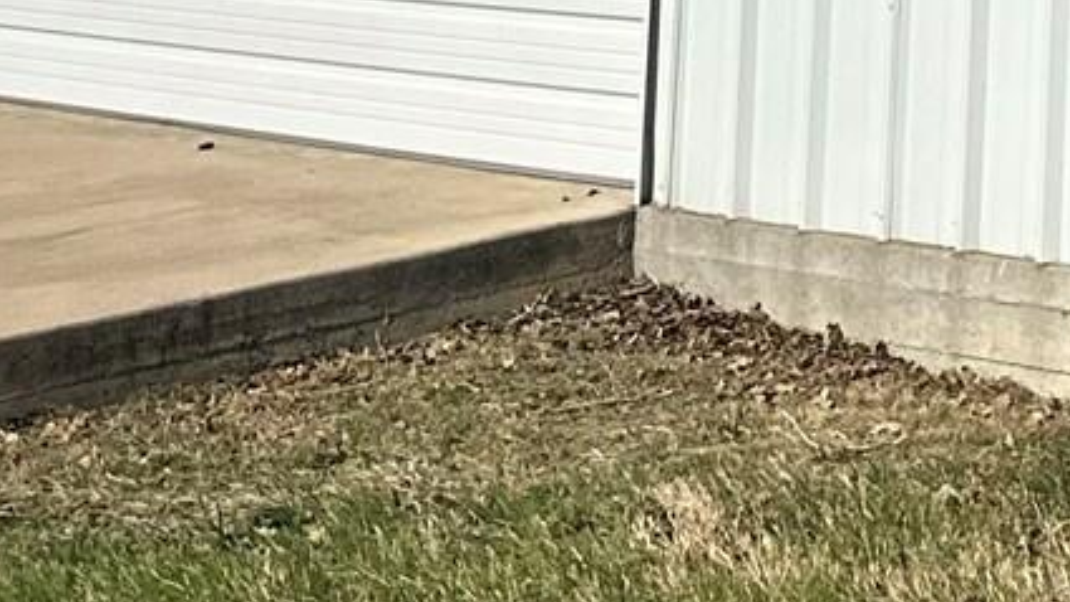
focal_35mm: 126
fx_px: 3575
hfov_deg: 15.1
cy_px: -665
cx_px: 1825
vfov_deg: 9.0
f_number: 1.78
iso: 80
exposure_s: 1/9709
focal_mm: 6.86
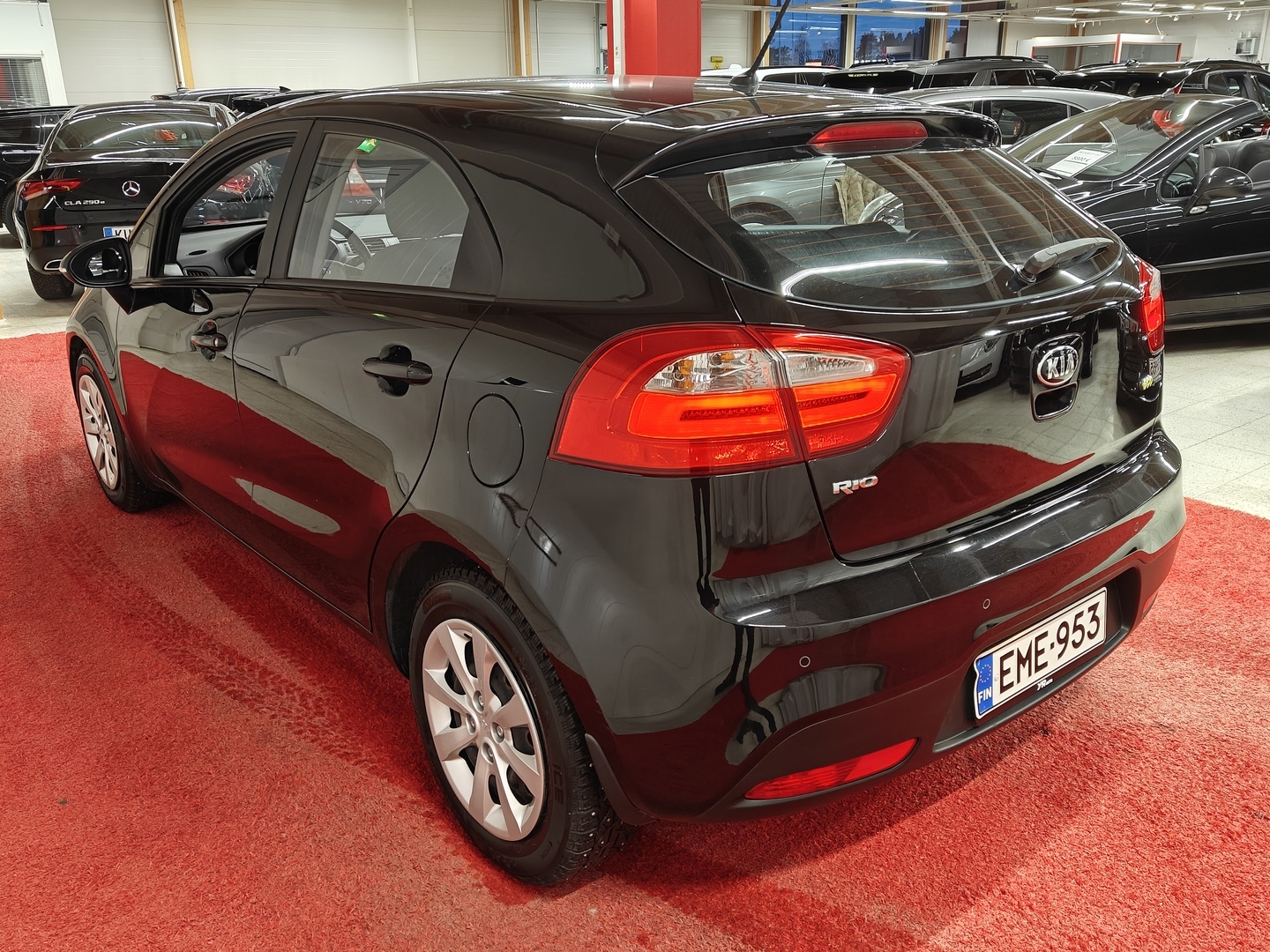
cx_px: 635
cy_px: 476
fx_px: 1064
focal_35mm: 29
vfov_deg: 48.2
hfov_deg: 61.7
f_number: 1.8
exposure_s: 1/50
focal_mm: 5.59
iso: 100
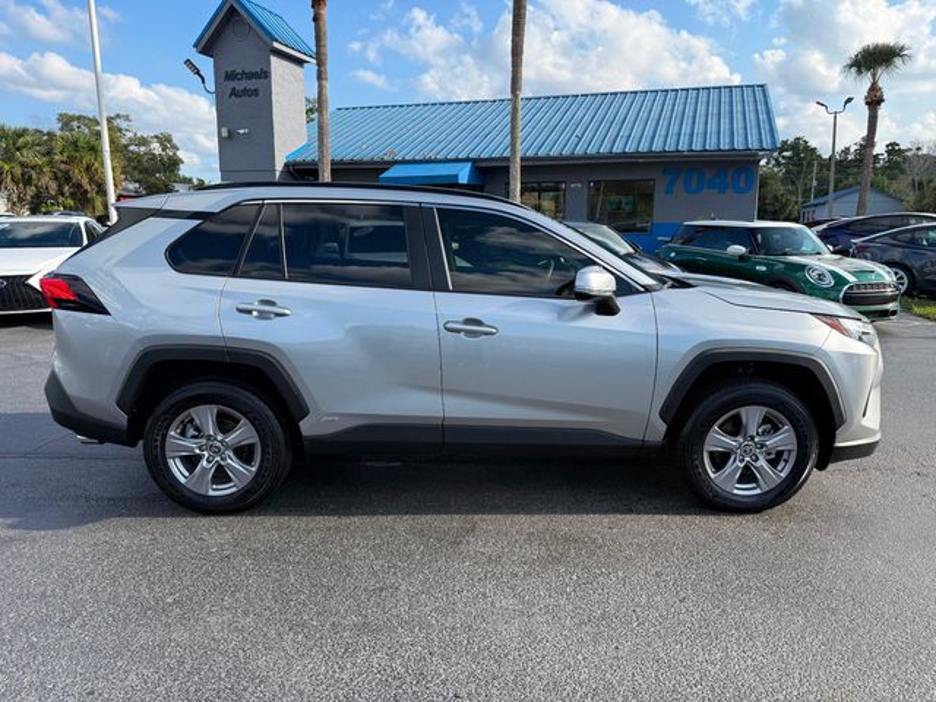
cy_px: 351
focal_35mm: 24
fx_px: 649
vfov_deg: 56.8
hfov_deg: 71.6
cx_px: 468
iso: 100
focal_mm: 6.76
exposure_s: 1/2370
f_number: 1.78
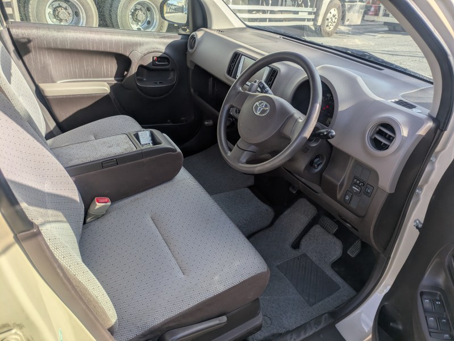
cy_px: 170
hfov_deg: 69.4
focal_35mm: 25
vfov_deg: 54.9
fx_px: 328
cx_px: 227
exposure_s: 1/704
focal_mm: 5.43
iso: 44
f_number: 1.89
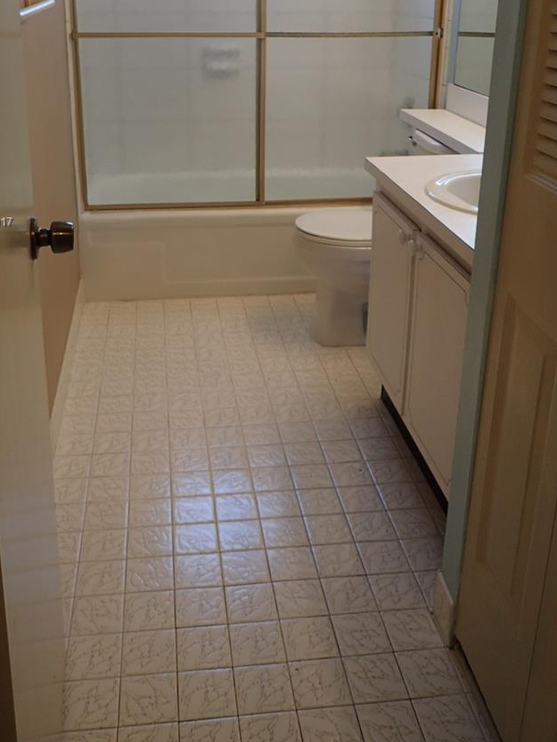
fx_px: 772
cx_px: 250
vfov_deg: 50.0
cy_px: 223
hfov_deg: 39.6
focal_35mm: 36
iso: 100
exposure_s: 1/100
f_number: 2
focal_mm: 4.5
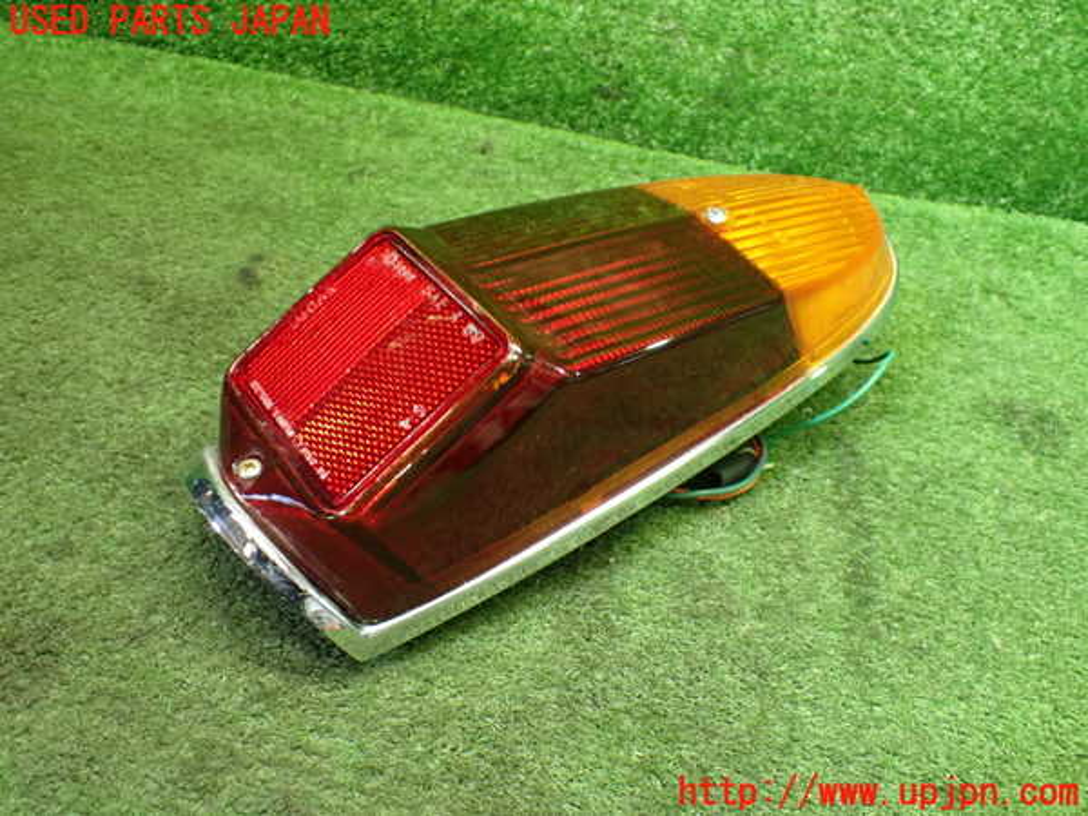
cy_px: 408
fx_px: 943
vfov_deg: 46.8
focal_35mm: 30
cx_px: 544
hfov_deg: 60.0
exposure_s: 1/80
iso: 800
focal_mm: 5.4
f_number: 2.3
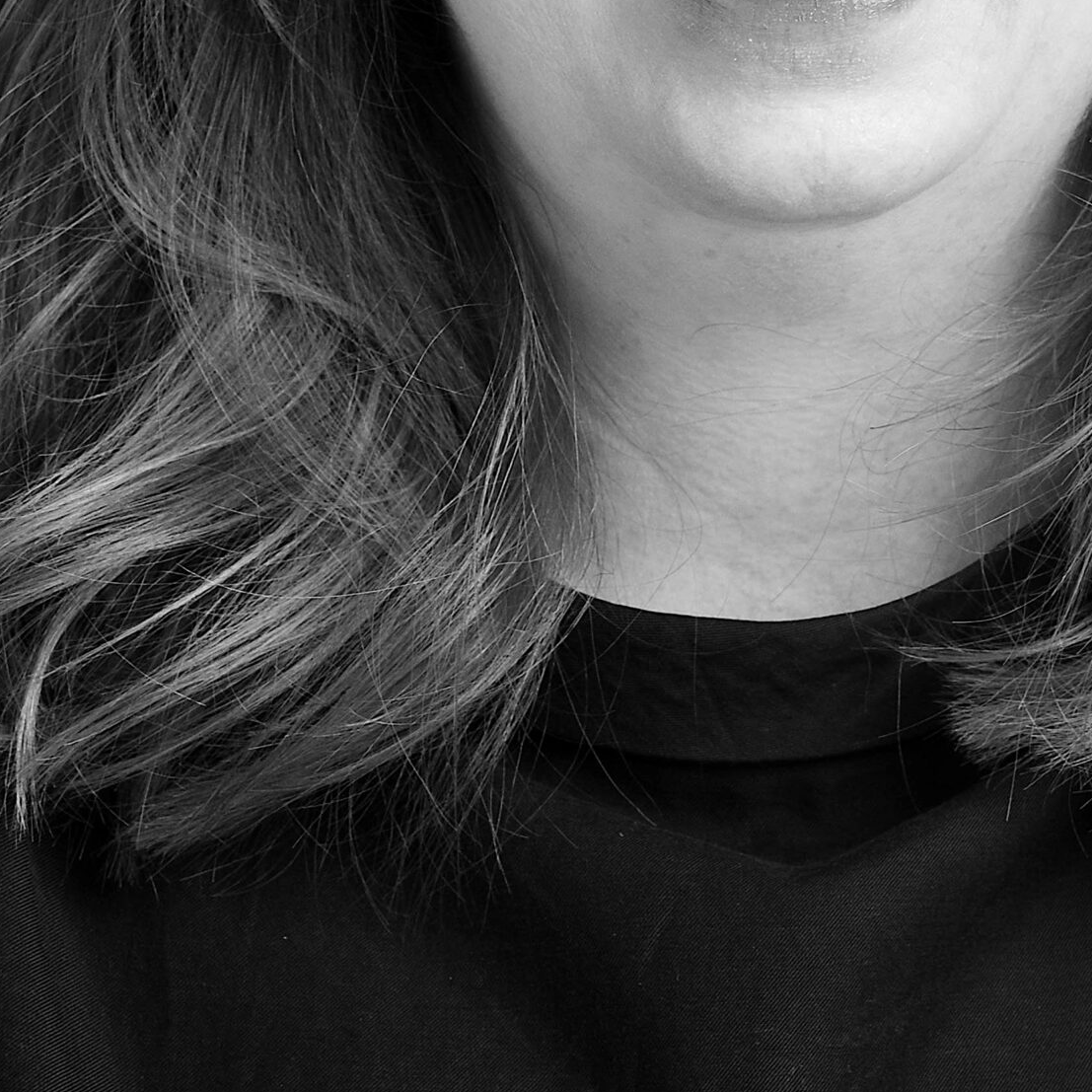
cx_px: 776
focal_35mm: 251
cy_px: -86
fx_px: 8958
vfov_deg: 6.9
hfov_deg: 7.0
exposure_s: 1/125
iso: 100
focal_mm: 85
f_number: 9
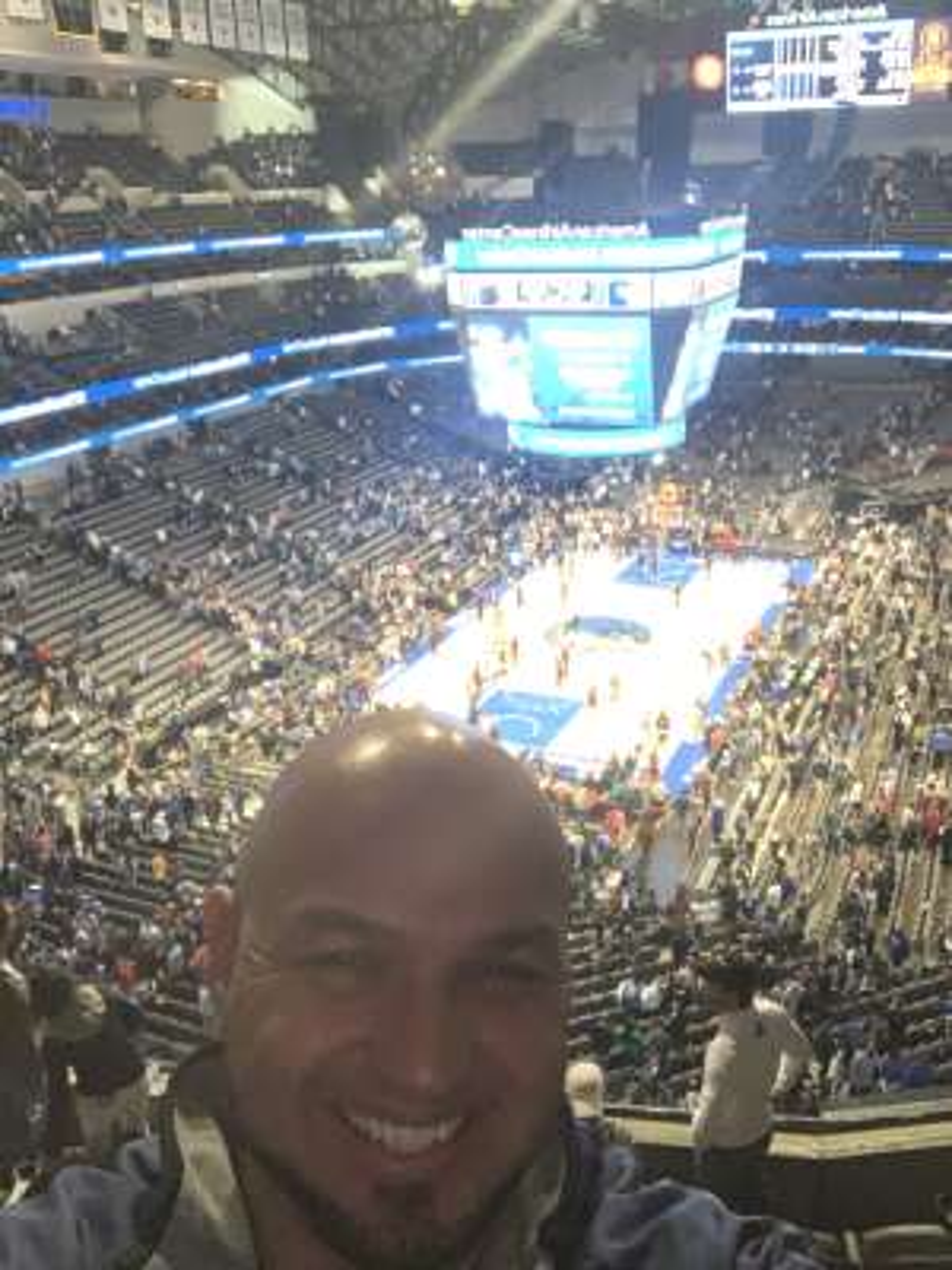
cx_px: 476
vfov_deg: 56.8
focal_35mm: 32
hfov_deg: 44.2
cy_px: 635
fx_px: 1173
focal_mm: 2.87
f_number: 2.2
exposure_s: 1/59
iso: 800
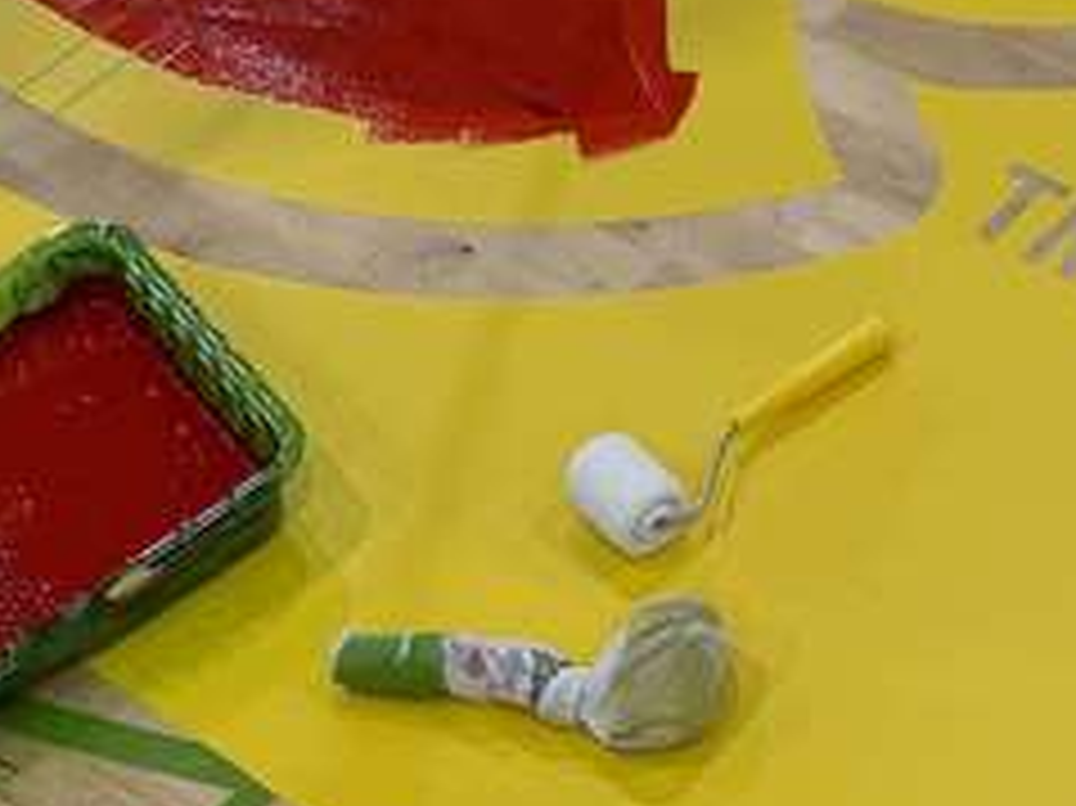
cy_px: -648
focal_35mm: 103
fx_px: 3200
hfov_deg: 17.8
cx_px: 1423
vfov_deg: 13.0
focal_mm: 6.76
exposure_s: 1/126
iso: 50
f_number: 1.78
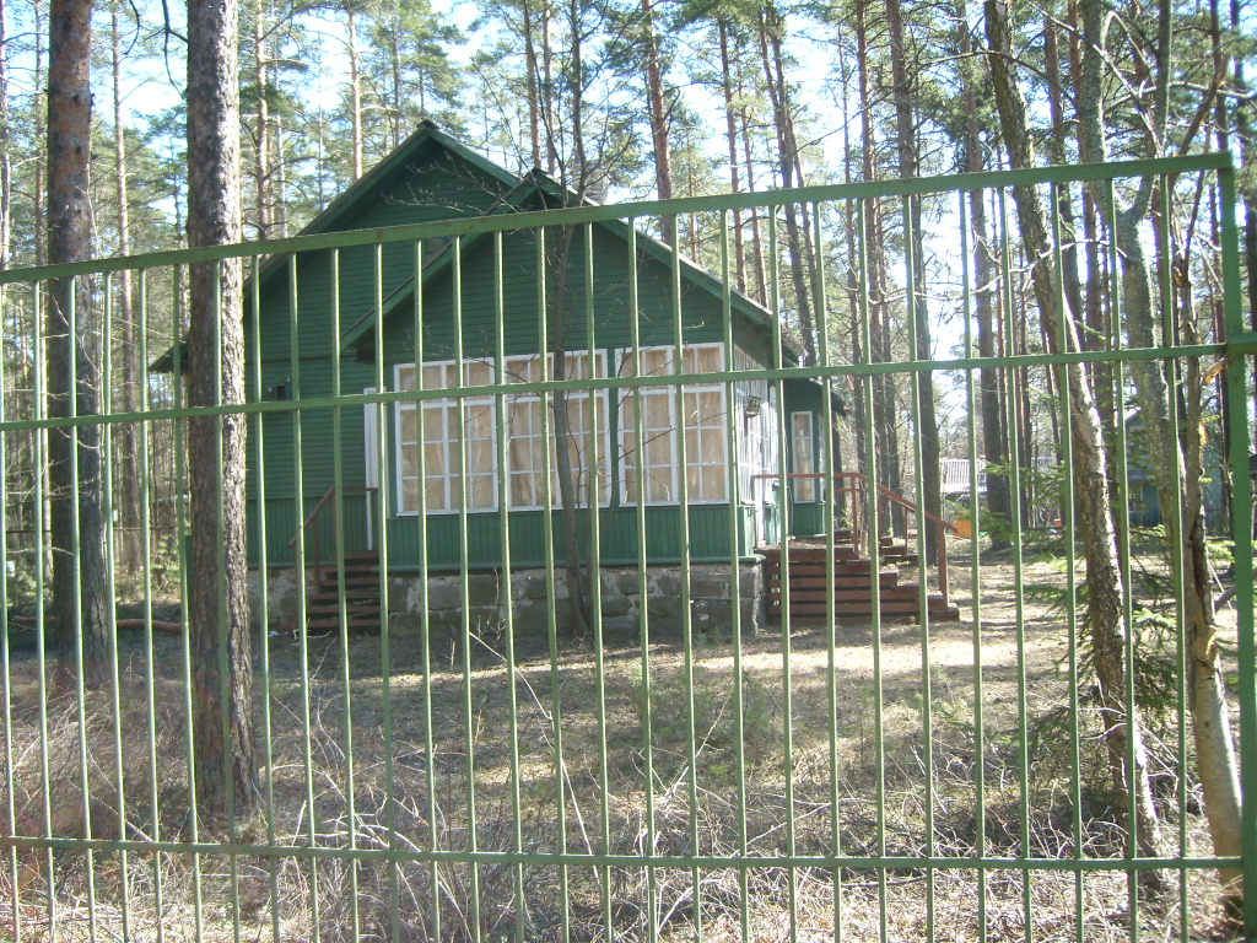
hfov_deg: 52.6
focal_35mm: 35
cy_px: 472
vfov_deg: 40.7
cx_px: 628
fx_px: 1271
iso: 50
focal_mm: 5.8
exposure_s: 1/148
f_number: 2.8
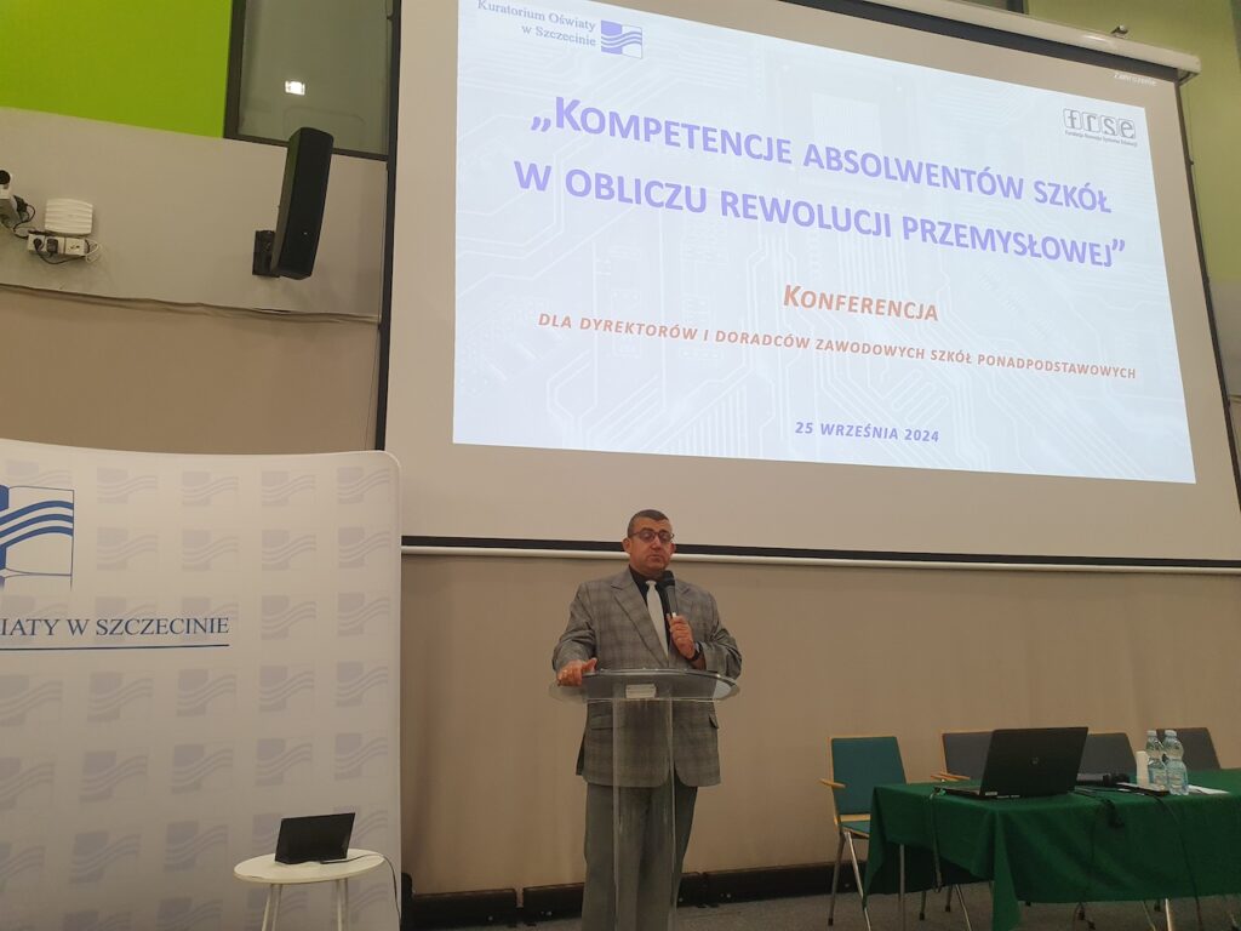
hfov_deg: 67.3
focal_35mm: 26
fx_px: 932
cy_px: 466
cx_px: 620
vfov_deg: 53.1
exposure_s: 1/100
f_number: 2.4
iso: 250
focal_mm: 4.32
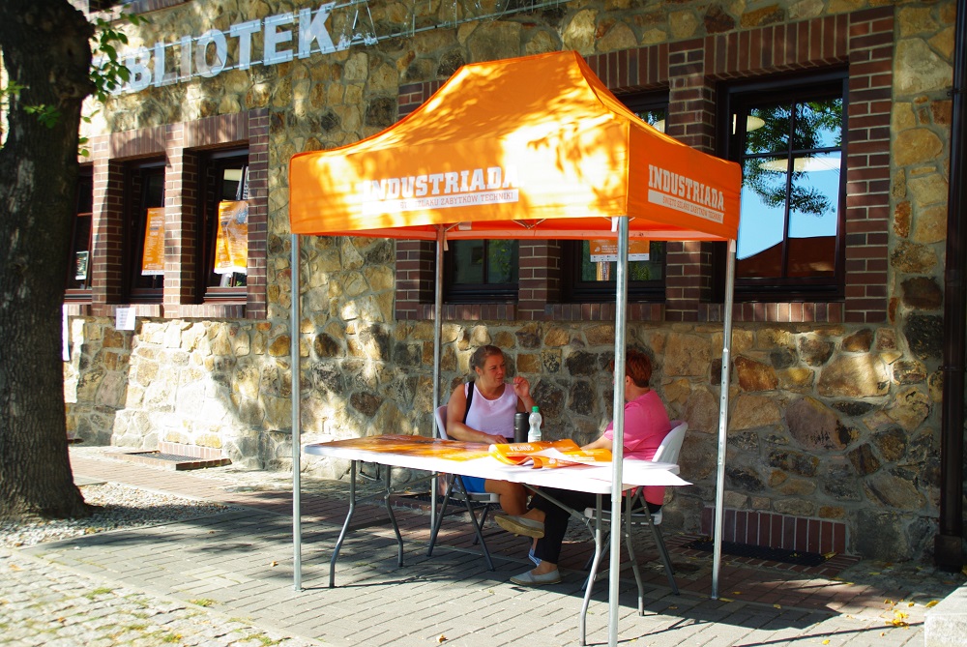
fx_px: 1129
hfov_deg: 46.4
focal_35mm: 42
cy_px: 324
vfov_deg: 32.0
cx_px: 484
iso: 100
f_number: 6.7
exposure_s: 1/180
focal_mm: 28
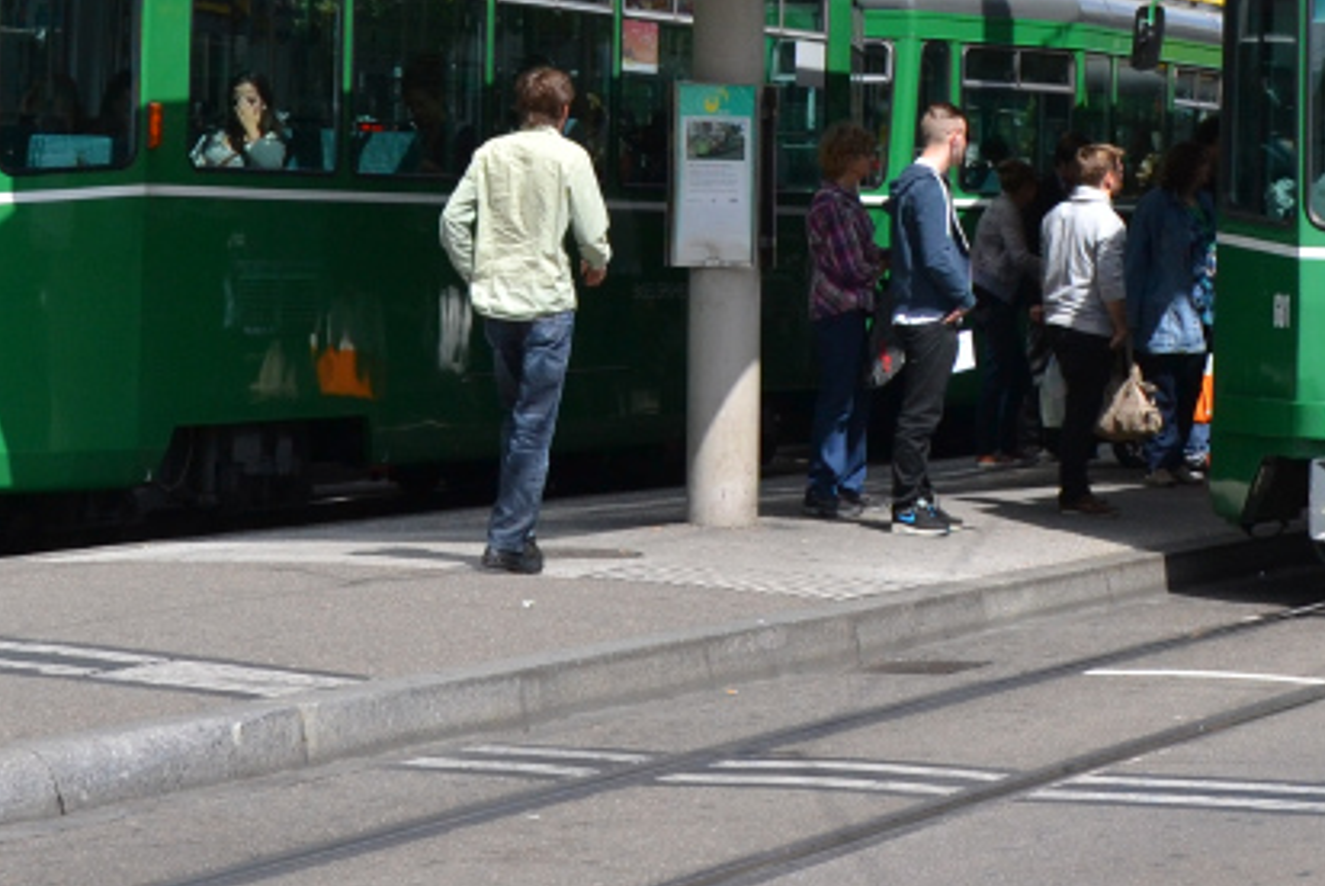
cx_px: 825
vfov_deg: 9.0
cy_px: -178
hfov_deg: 13.6
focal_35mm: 151
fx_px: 5561
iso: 400
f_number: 6.3
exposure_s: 1/1600
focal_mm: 32
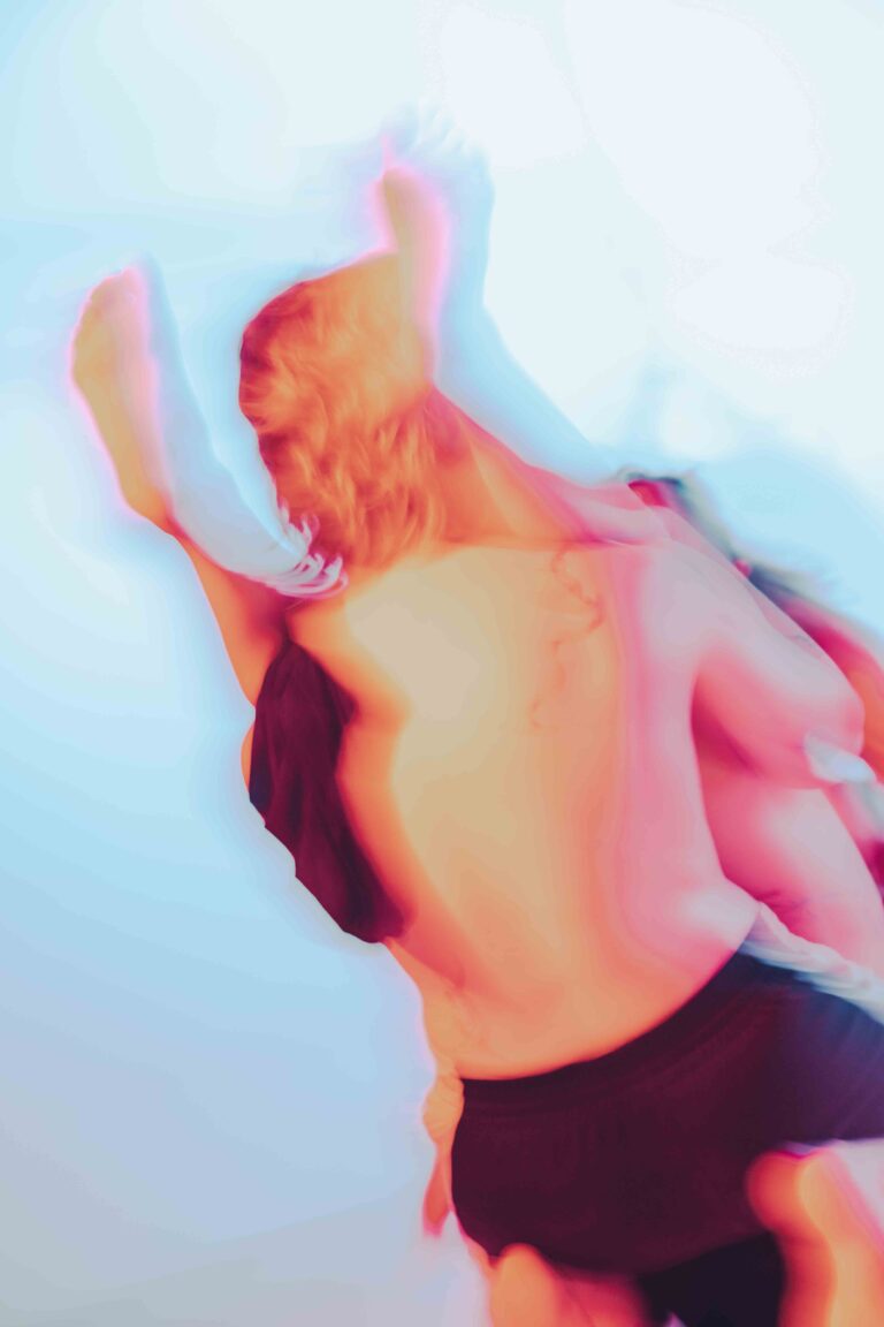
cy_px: 664
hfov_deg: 16.3
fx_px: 3094
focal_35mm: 84
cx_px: 442
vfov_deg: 24.2
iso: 250
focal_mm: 56
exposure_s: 1/8
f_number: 2.2
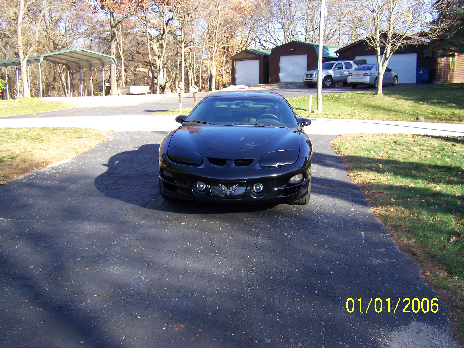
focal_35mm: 38
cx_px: 232
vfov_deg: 37.7
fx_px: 509
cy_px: 174
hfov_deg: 49.0
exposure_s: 1/200
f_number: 2.8
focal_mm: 6.3
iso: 64
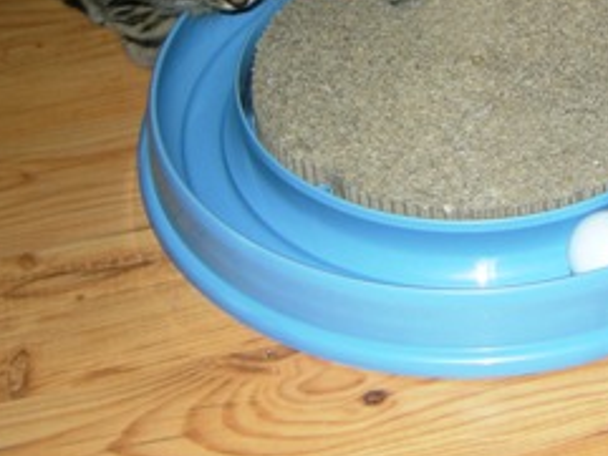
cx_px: 636
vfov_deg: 14.3
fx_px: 1792
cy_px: 10
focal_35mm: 102
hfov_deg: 18.6
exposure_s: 1/60
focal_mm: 8.5
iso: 64
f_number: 2.9
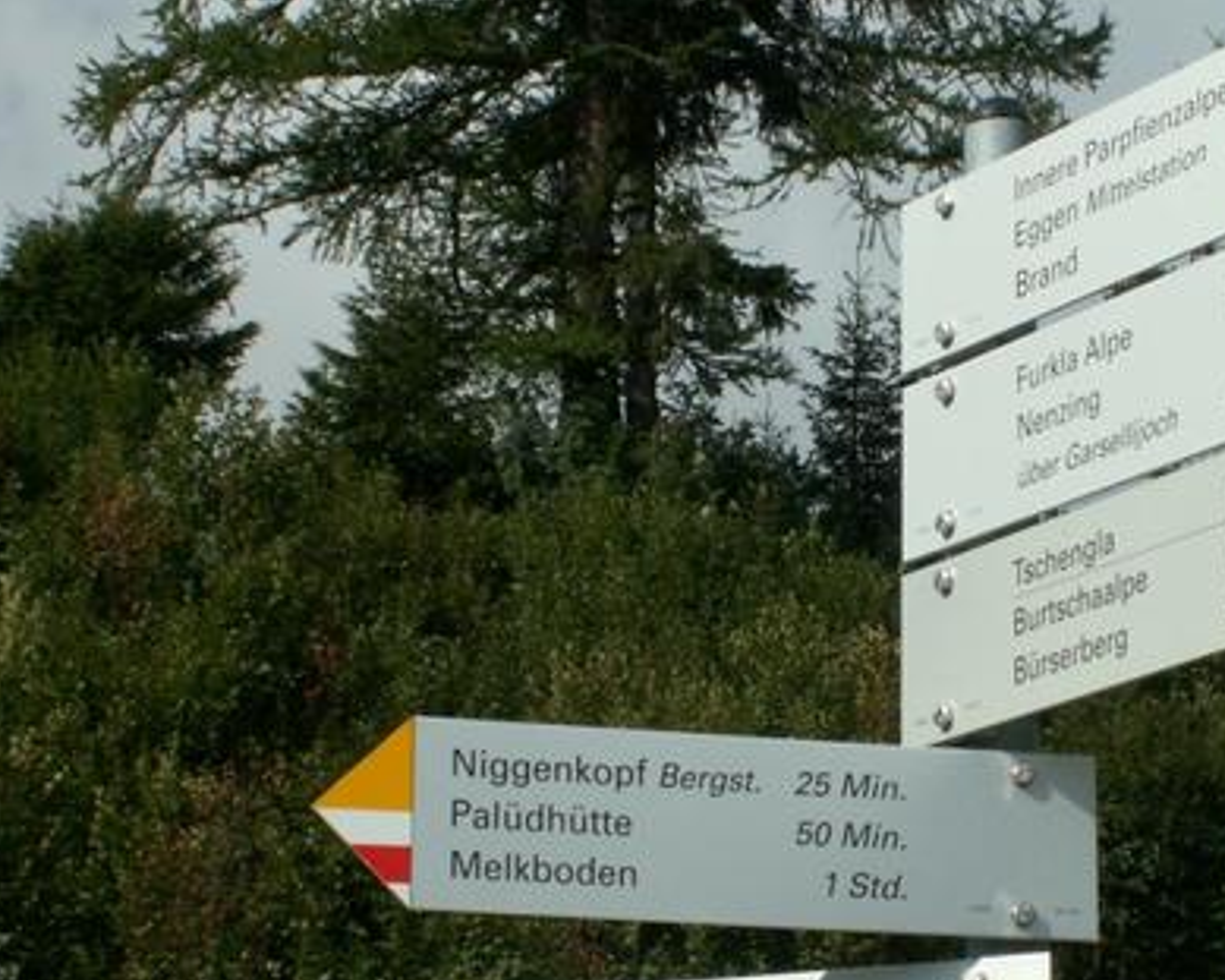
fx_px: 3842
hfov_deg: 18.0
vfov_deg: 14.5
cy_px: 599
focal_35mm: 106
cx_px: 907
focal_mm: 11.06
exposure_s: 1/200
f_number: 8
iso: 50
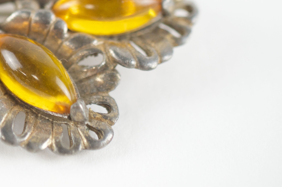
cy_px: 3
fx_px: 1071
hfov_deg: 14.6
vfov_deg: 9.9
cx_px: -37
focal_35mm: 137
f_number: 4
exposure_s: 1/100
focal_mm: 40
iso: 800
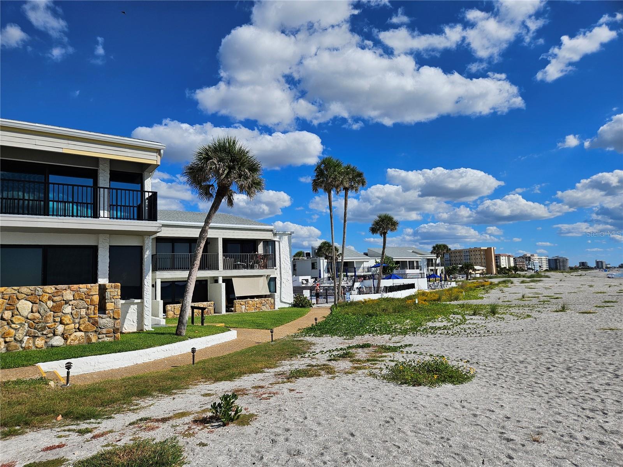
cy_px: 234
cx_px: 312
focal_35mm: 23
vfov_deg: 58.9
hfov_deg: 73.9
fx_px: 414
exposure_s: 1/4397
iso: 25
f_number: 1.8
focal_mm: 5.4
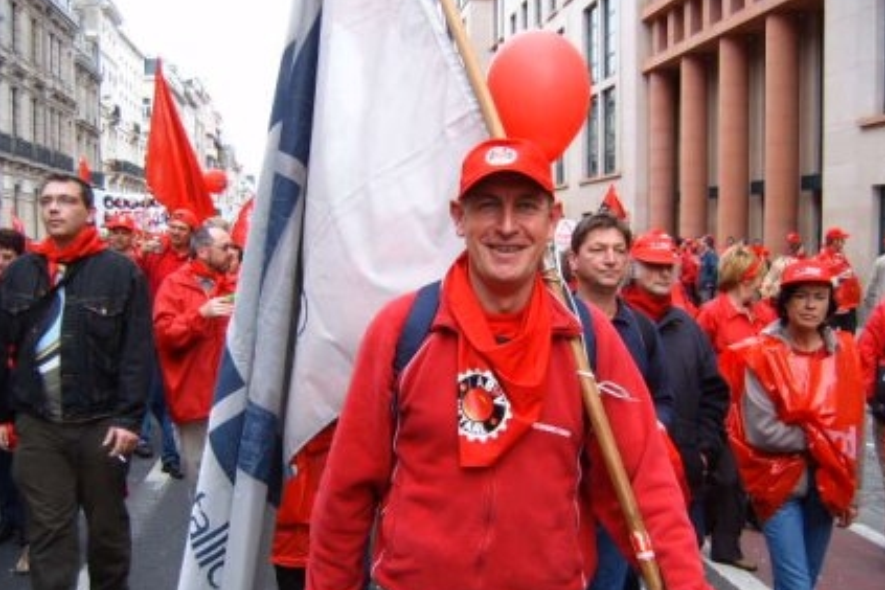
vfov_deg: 34.2
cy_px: 303
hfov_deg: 49.6
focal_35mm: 39
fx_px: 959
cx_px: 445
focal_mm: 6.2
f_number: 2.9
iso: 63
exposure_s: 1/125
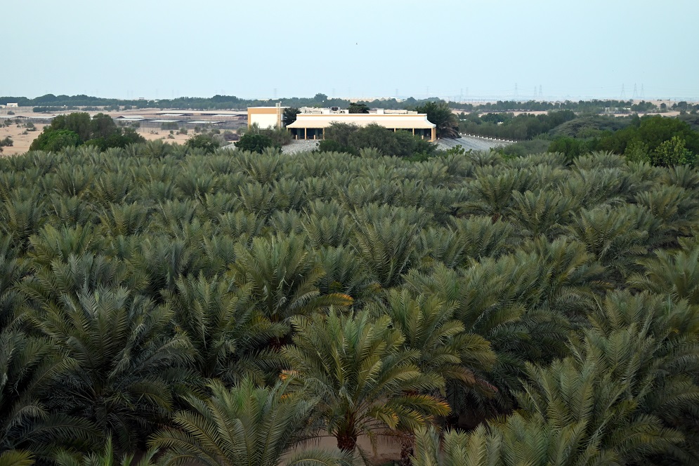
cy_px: 233
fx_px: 1359
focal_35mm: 70
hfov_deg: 28.8
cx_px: 350
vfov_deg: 19.5
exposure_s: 1/250
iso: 800
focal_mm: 70
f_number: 4.5
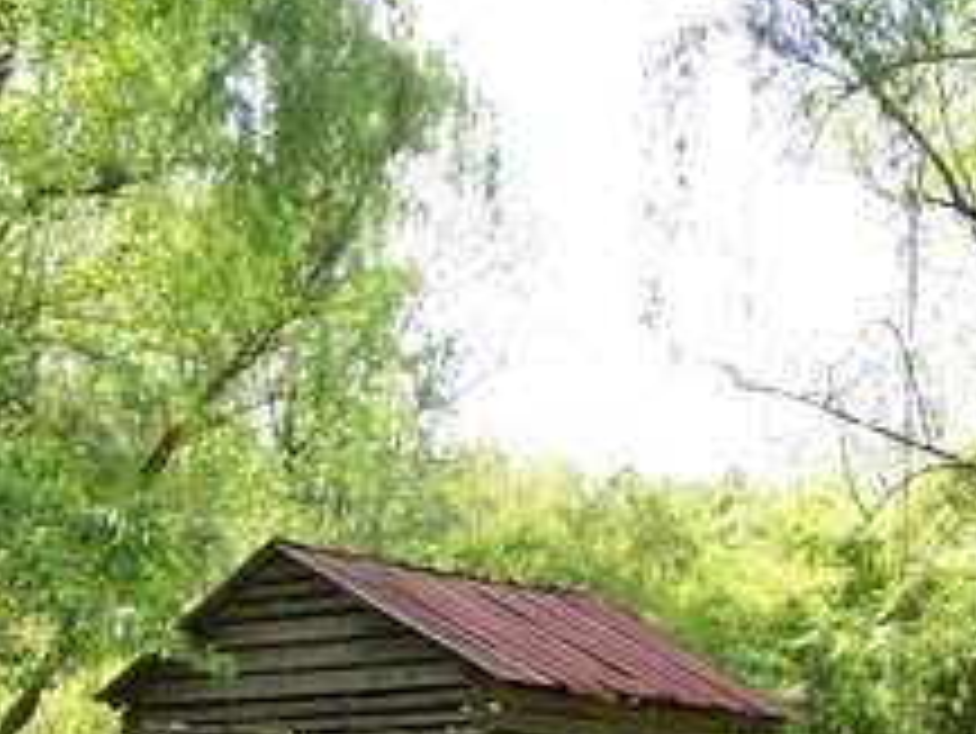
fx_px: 1975
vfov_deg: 20.6
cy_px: 644
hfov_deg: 27.8
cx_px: 459
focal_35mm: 70
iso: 64
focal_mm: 6.3
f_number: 2.8
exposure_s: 1/160
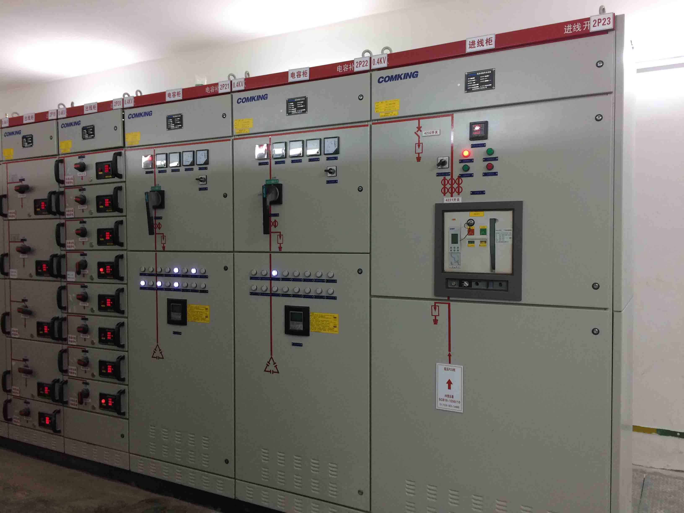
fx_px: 573
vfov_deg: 48.2
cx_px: 342
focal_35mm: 29
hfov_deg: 61.7
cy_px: 256
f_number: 2.2
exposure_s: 1/33
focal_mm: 4.15
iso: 80
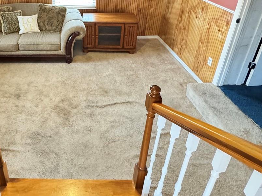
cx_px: 62
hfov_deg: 59.7
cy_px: 34
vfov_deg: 46.6
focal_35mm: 28
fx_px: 212
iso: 1250
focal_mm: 2.22
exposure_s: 1/60
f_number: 2.2
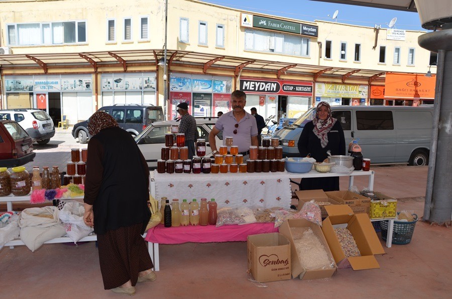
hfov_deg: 67.5
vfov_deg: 47.7
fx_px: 338
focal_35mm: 27
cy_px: 150
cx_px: 226
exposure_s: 1/250
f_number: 7.1
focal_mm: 18
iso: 100
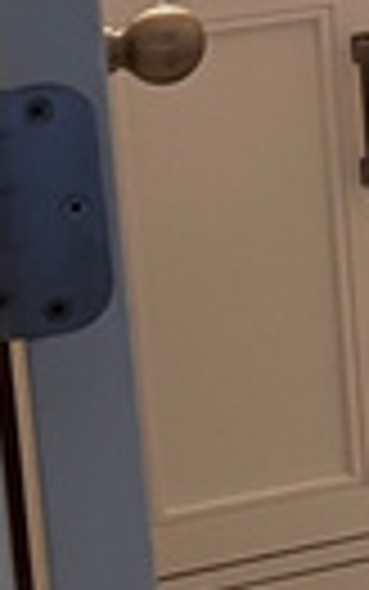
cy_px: -315
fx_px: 2604
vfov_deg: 12.3
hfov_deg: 7.3
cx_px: 1080
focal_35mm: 162
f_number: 1.5
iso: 125
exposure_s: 1/60
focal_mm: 5.7
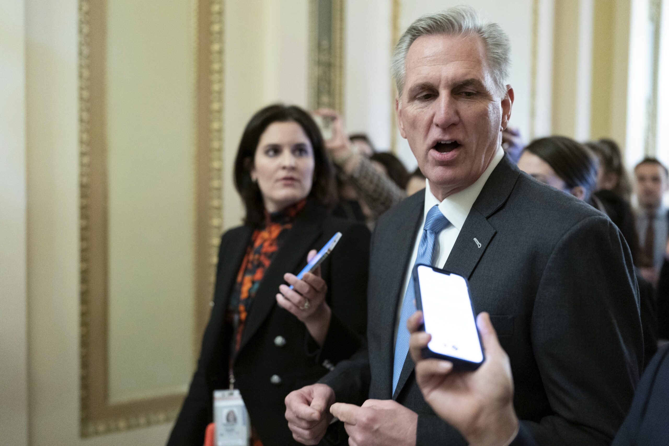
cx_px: 334
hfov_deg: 54.4
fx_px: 650
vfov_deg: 37.9
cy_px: 223
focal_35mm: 35
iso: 4000
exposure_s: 1/250
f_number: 1.8
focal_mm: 35
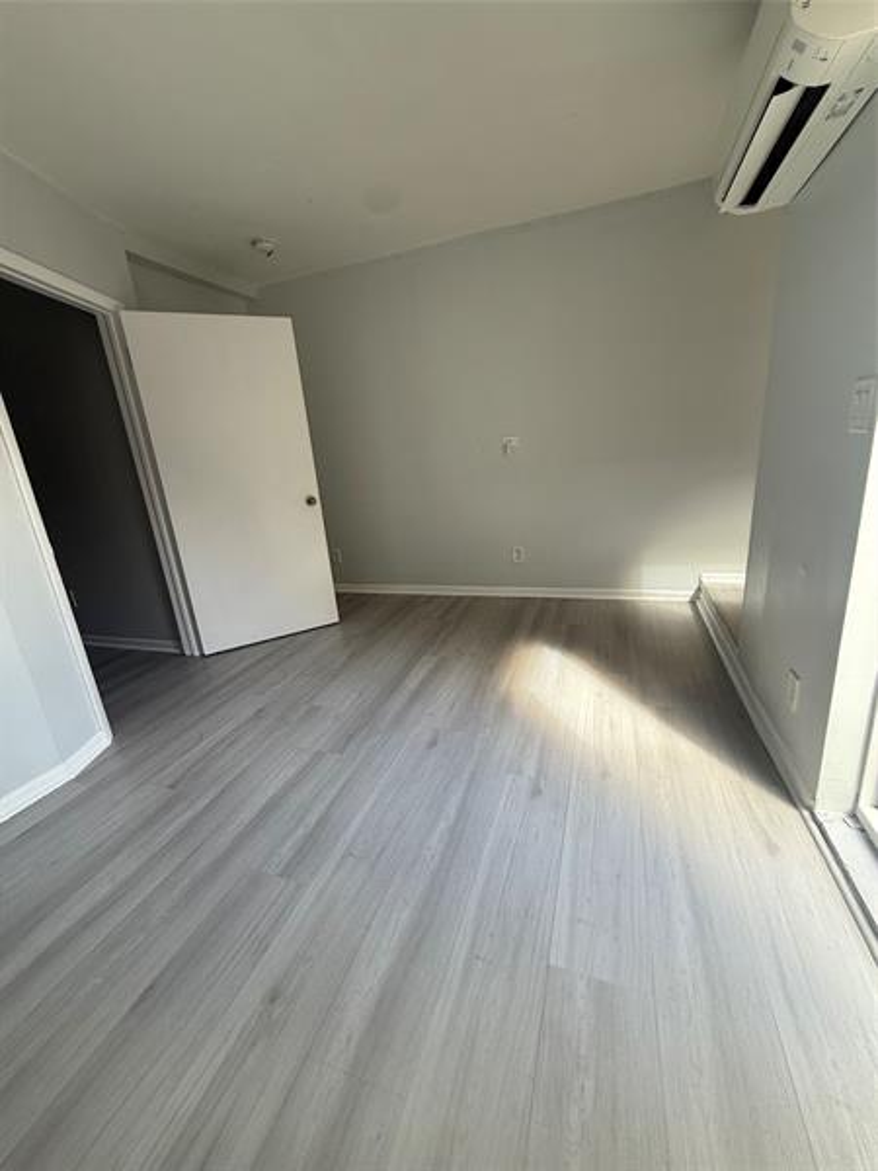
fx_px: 473
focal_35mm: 14
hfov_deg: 85.7
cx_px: 439
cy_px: 586
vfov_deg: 102.1
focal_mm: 2.22
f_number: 2.2
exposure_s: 1/122
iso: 50
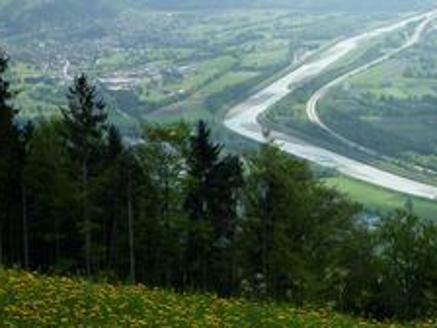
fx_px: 1717
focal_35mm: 136
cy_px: 103
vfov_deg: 10.9
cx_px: 351
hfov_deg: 14.4
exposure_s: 1/250
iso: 125
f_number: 5.5
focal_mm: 13.4
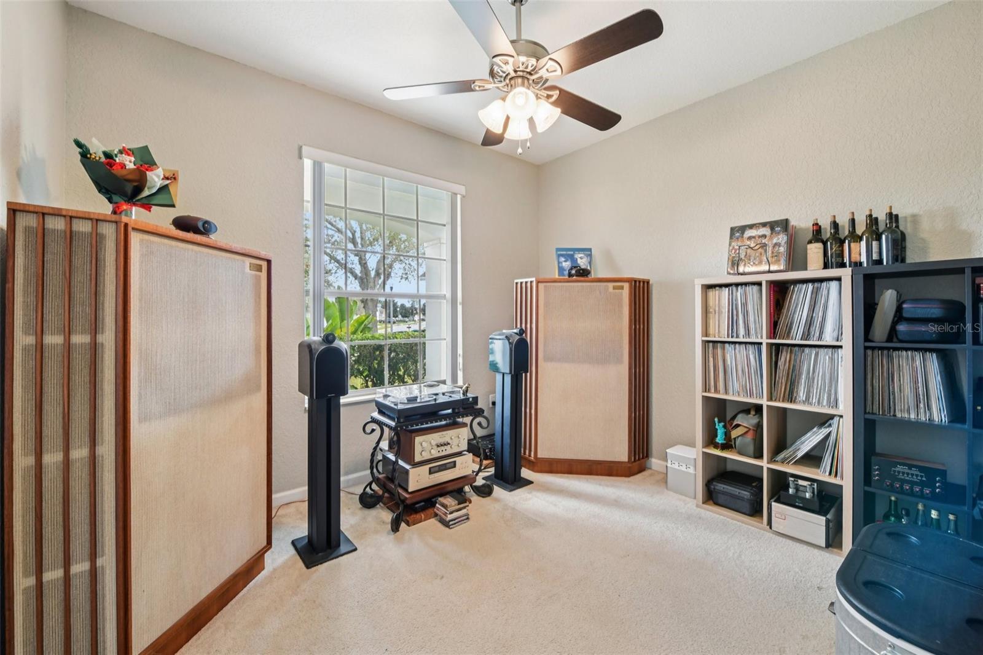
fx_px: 382
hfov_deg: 104.3
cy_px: 328
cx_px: 492
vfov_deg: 81.2
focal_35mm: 14
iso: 400
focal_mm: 14
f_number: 8
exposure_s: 1/13
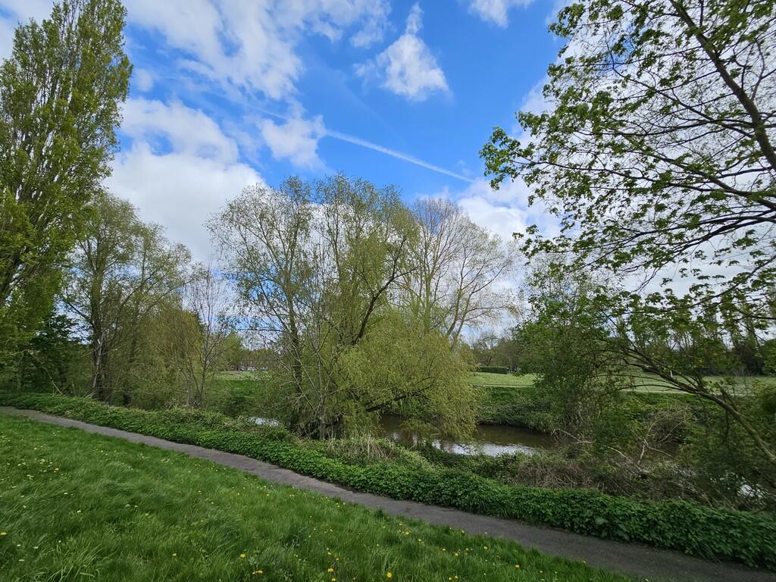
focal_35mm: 13
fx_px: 291
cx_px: 388
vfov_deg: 89.9
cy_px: 291
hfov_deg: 106.2
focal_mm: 2.2
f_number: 2.2
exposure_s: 1/1930
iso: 50
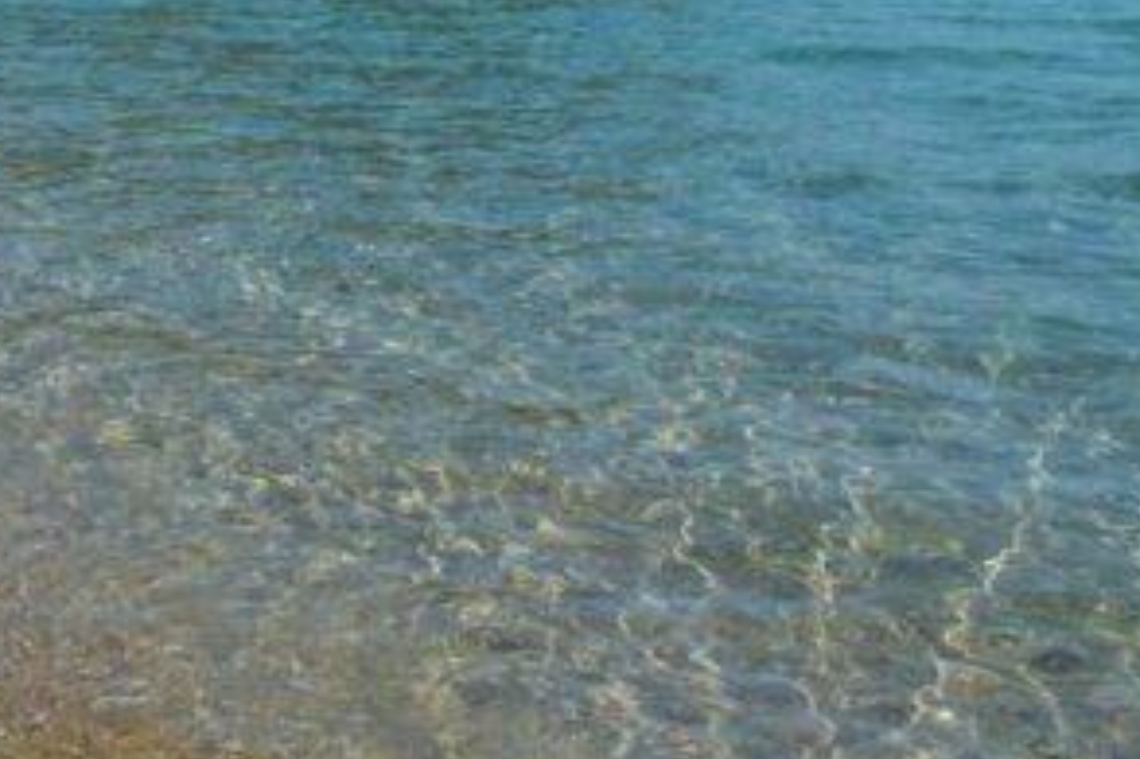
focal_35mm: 84
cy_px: -78
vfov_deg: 15.8
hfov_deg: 24.0
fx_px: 2658
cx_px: 315
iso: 640
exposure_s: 1/500
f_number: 22
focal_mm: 24
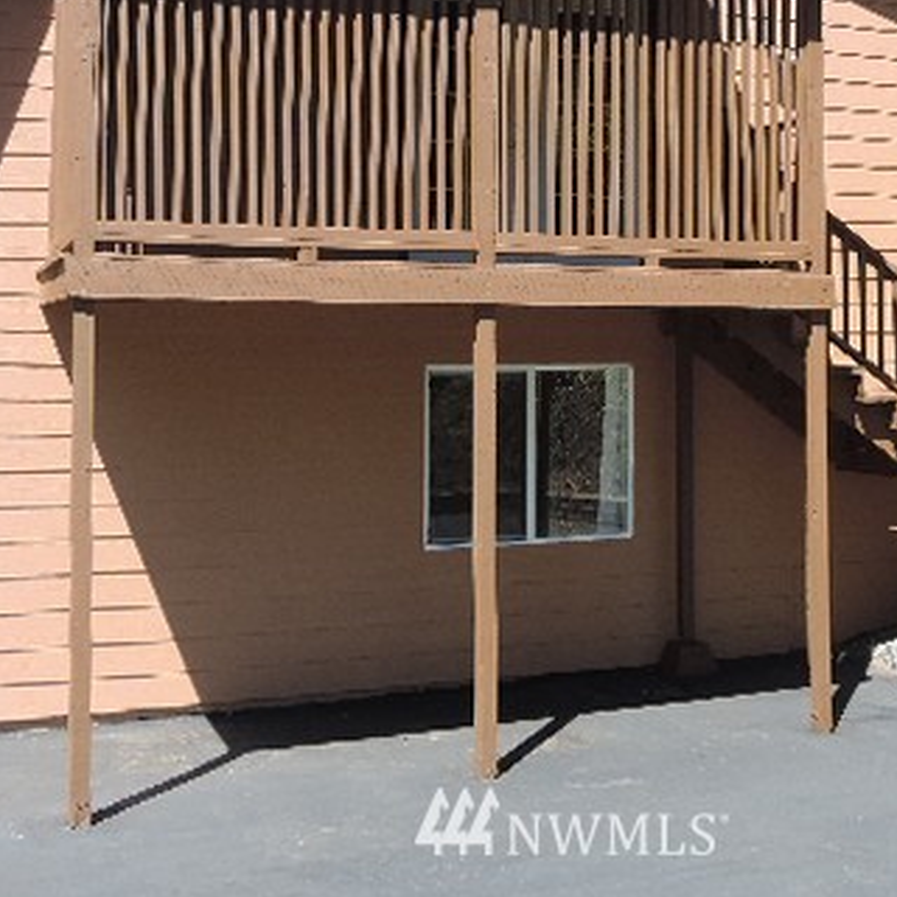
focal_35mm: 53
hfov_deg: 32.0
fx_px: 1554
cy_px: 255
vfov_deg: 31.8
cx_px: 572
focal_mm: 5.3
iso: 80
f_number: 3.1
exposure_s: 1/400
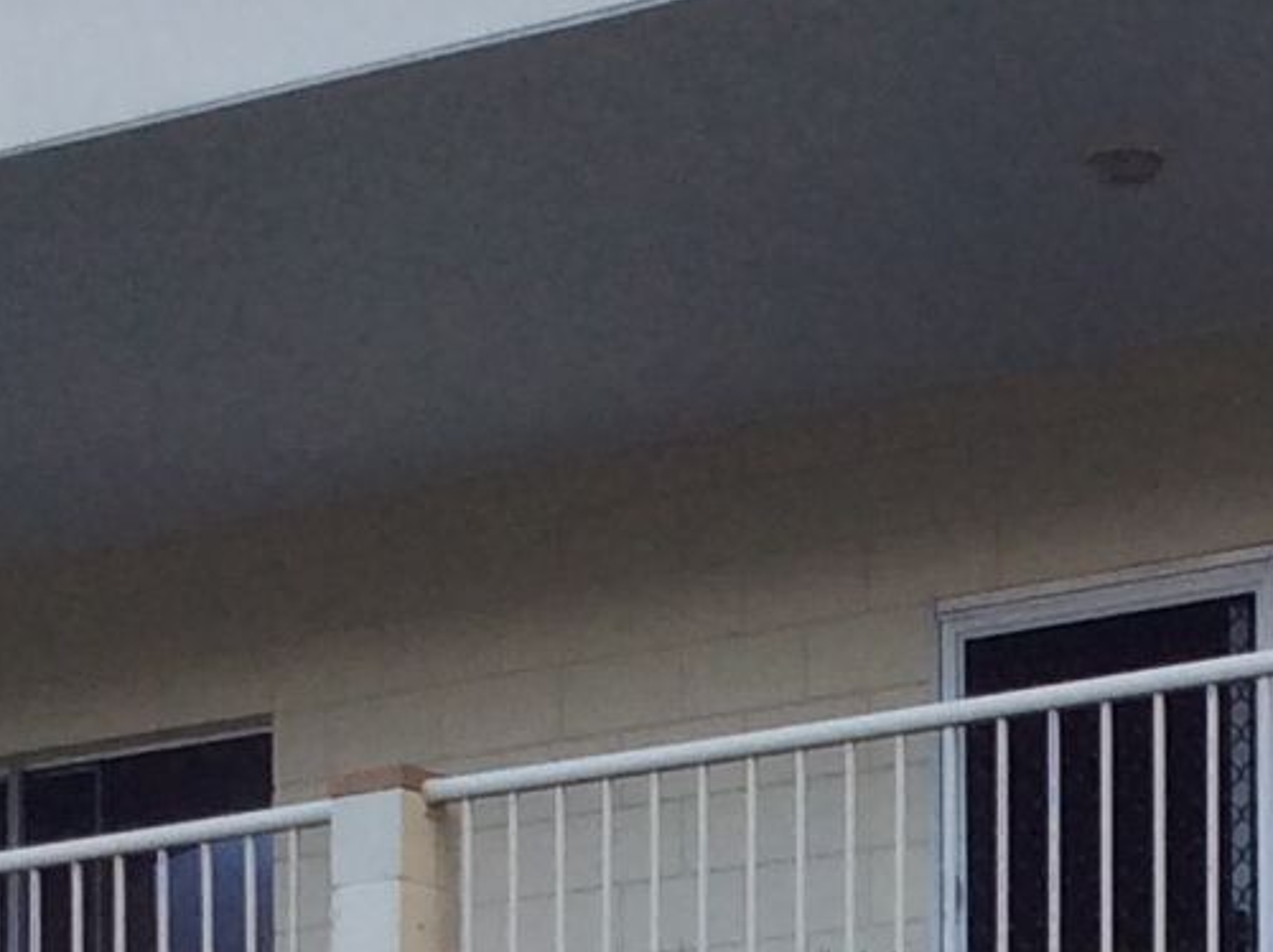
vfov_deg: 8.4
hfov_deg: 11.4
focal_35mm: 171
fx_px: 6282
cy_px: 1670
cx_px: 1403
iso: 32
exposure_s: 1/157
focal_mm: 3.3
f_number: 2.4
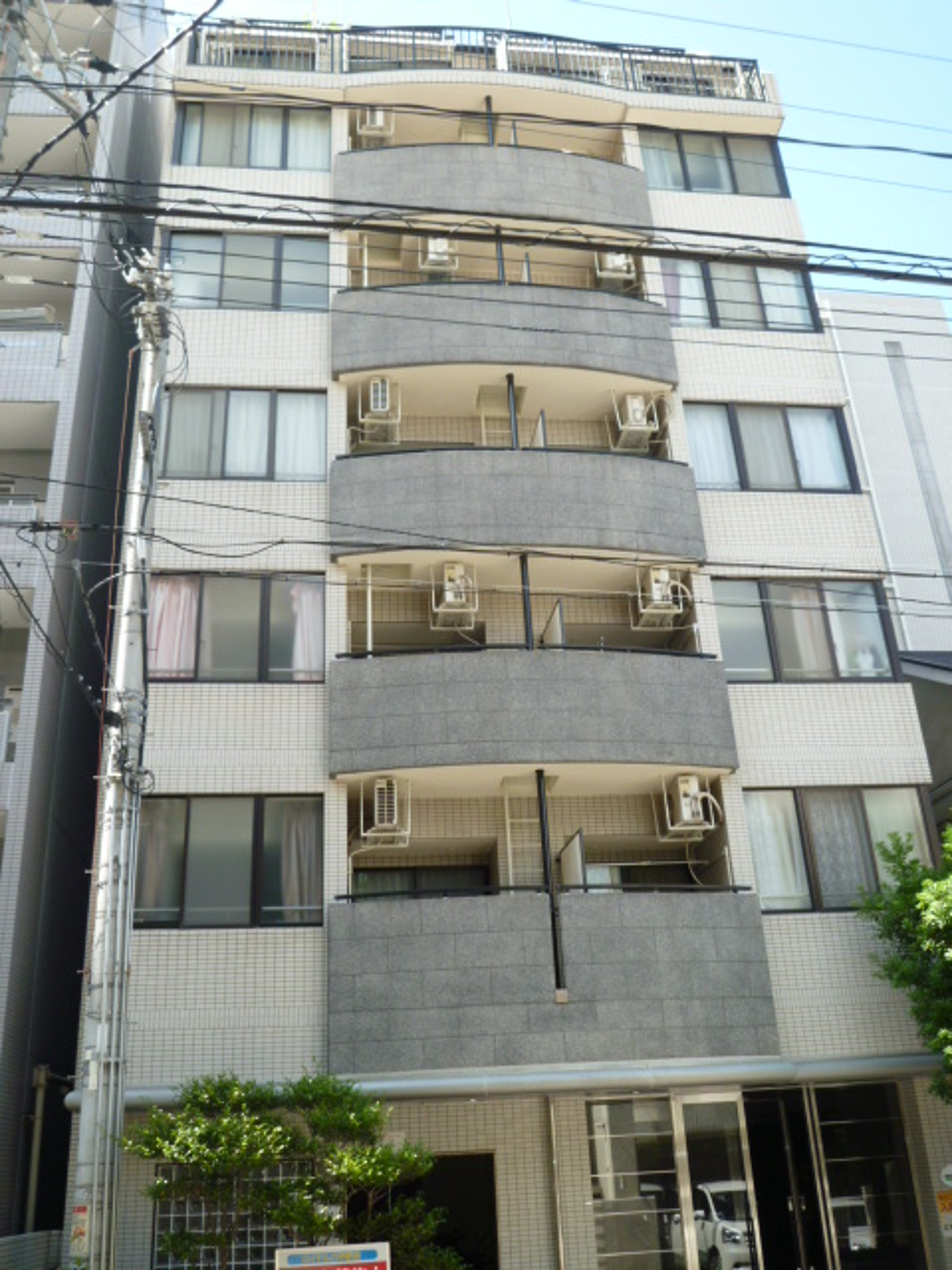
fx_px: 1137
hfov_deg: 45.4
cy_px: 635
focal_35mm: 31
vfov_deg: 58.4
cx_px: 476
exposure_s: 1/160
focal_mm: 5.5
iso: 100
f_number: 4
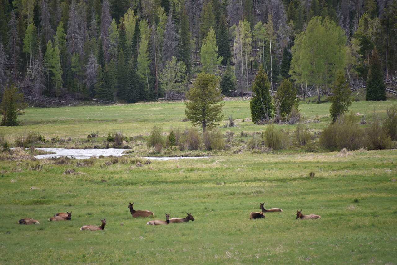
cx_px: 198
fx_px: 3309
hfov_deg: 6.9
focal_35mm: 300
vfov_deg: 4.6
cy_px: 132
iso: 320
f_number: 5.6
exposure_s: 1/640
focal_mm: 300
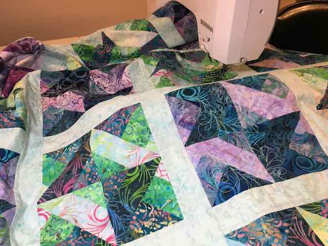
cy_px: 123
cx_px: 164
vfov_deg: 48.2
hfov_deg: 61.7
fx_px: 275
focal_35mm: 29
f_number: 2.2
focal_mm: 4.15
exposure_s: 1/30
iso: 32
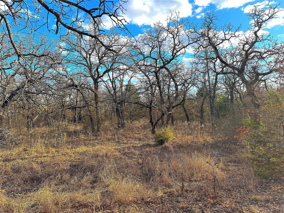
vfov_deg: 56.8
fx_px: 197
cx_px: 142
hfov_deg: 71.6
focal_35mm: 24
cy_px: 106
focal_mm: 6.76
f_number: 1.78
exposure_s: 1/1678
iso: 80
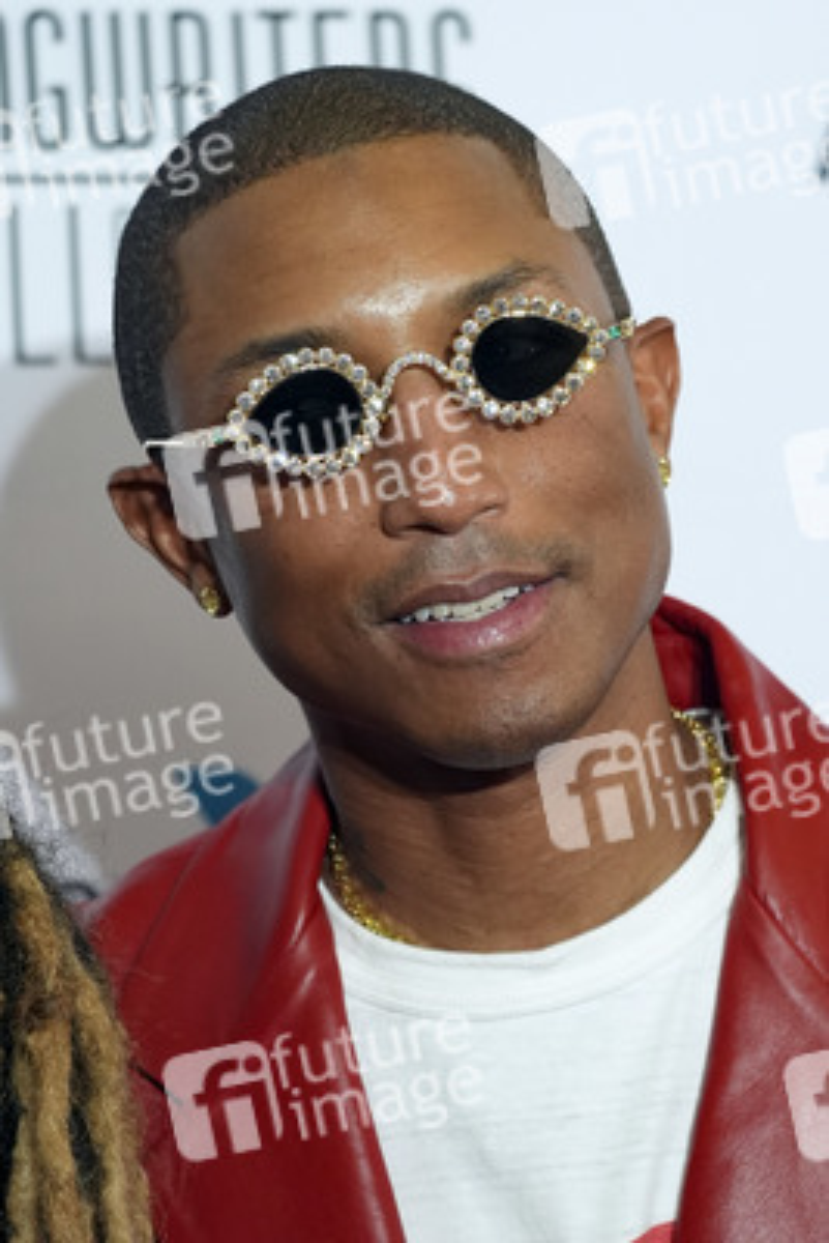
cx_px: 414
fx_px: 7005
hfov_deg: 6.8
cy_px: 622
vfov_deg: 10.1
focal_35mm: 203
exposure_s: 1/400
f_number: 5.6
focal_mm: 203
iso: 6400
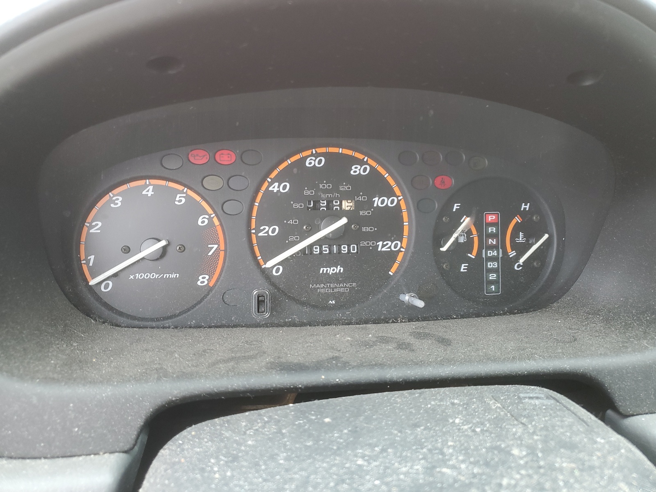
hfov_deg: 67.3
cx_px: 328
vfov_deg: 53.1
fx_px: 493
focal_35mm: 26
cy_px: 246
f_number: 1.5
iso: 64
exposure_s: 1/120
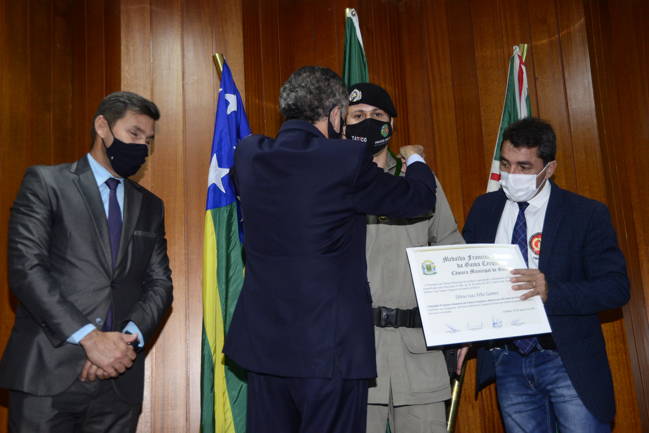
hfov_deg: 43.6
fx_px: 812
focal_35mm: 45
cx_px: 324
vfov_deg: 29.9
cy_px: 216
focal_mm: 45
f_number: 5.6
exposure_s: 1/125
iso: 2500
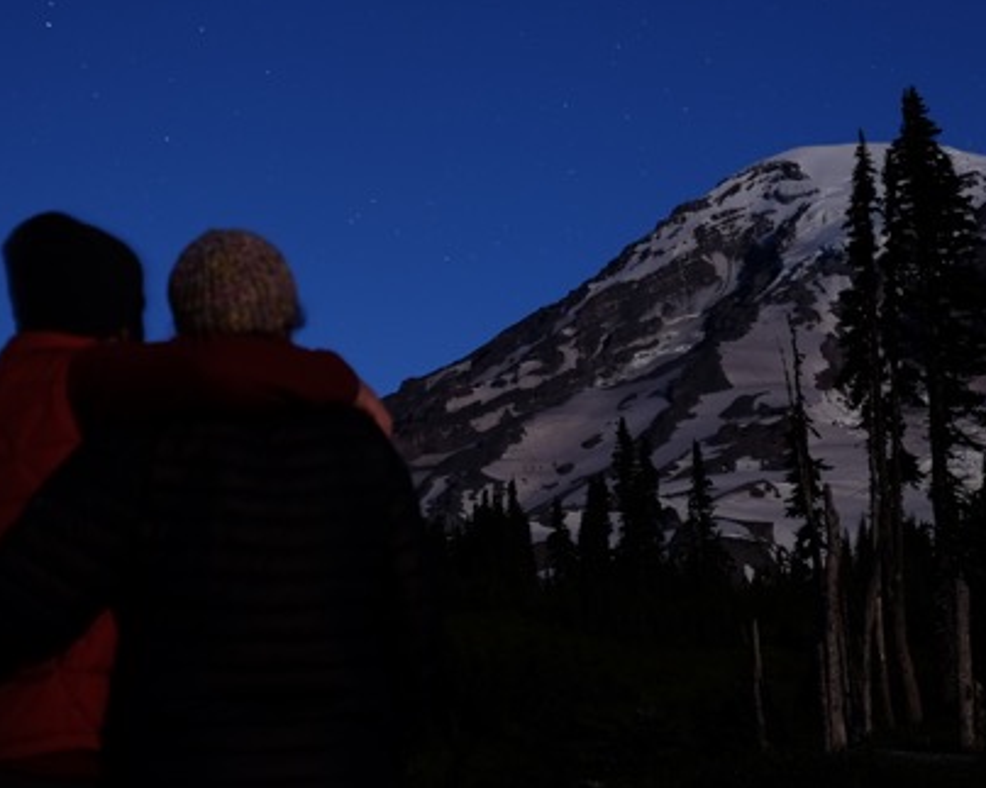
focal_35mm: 80
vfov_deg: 19.0
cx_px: 666
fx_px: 2334
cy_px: 185
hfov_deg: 23.7
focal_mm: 27
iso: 200
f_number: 2.8
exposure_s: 20
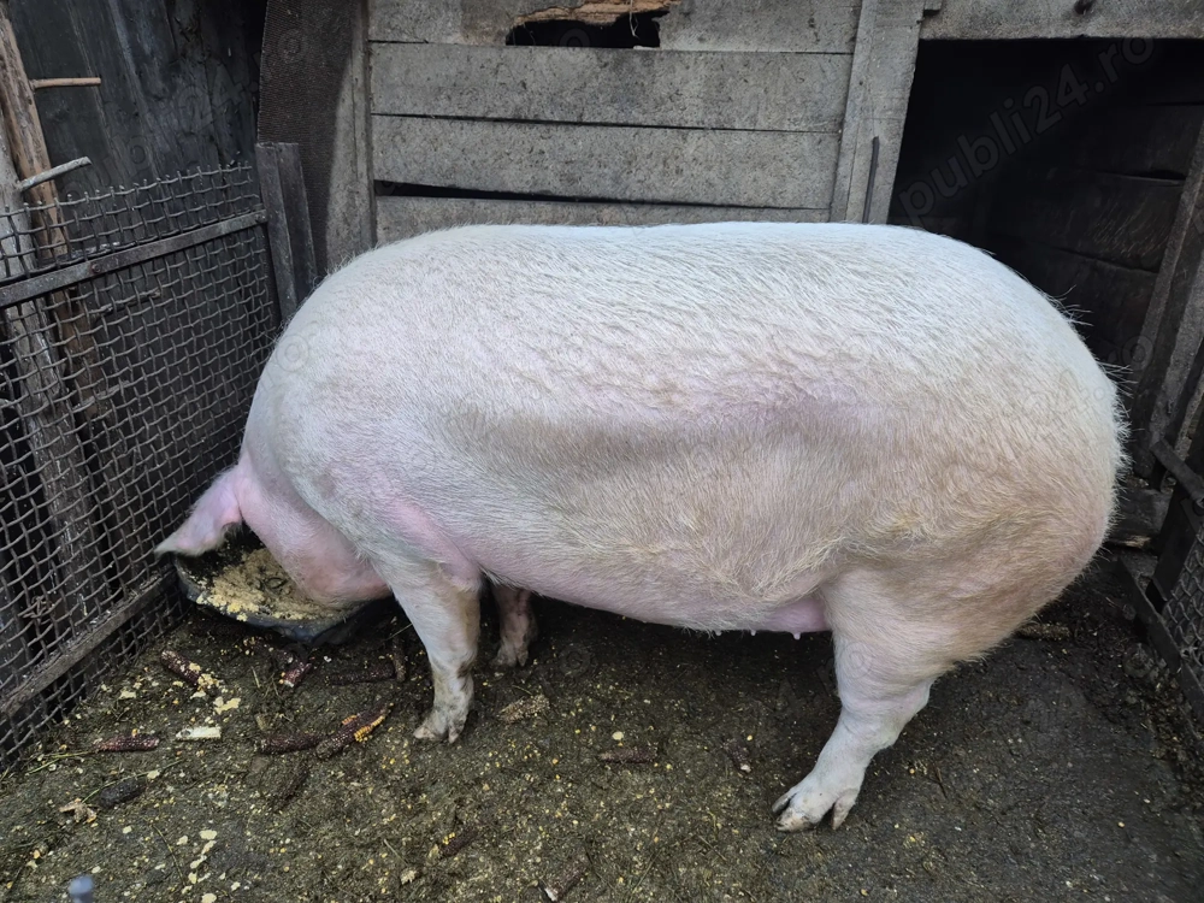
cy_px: 452
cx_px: 602
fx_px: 800
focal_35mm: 23
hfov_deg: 73.9
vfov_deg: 58.9
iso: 200
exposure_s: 1/100
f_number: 1.8
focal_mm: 5.4
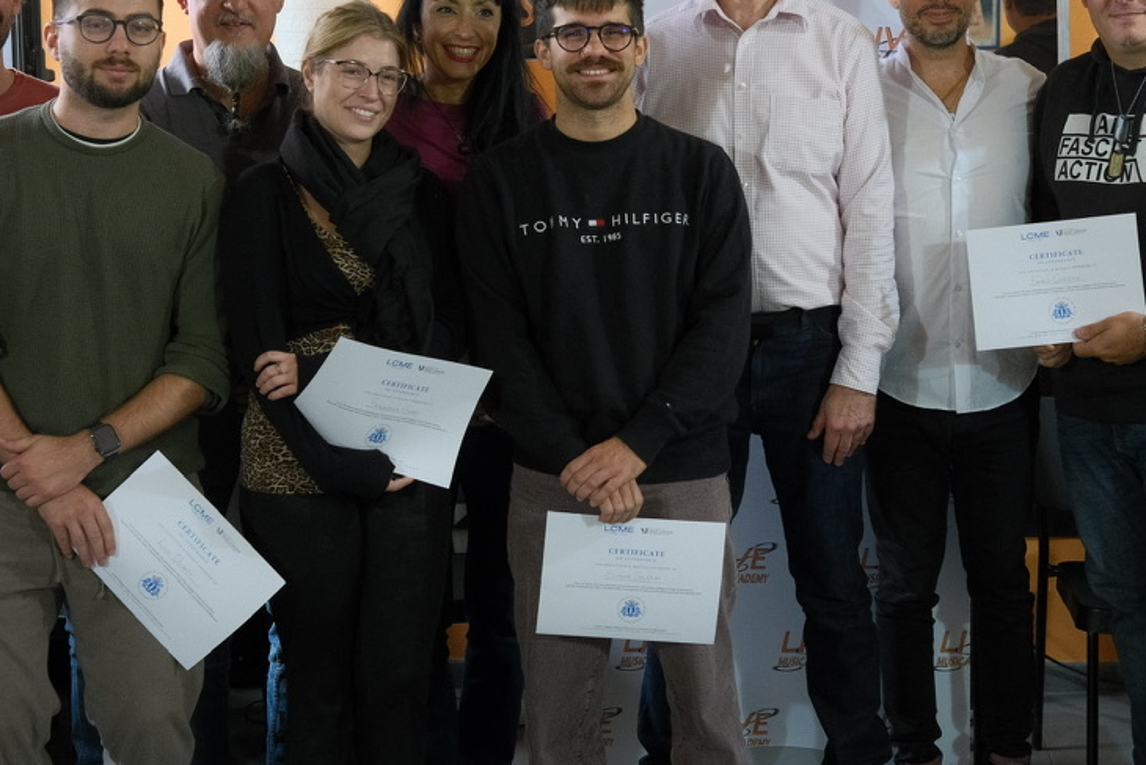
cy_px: 278
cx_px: 656
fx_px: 1942
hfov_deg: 32.8
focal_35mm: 61
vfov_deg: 22.2
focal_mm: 27
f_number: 2.8
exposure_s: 1/60
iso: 2000
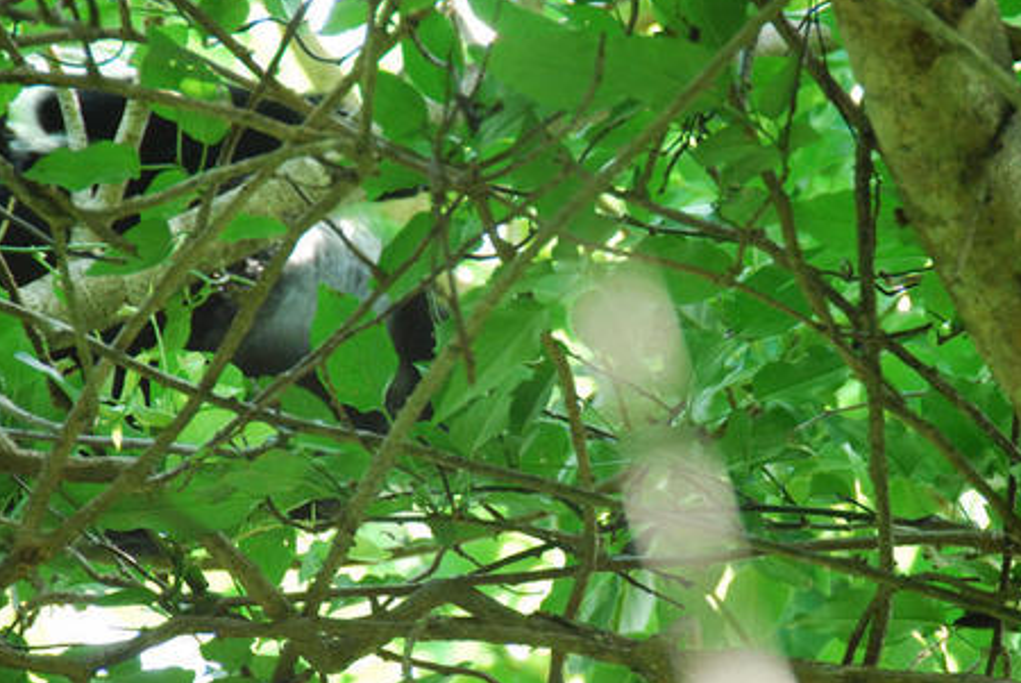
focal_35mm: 467
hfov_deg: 4.4
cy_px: 406
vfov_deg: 3.0
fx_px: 13257
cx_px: 699
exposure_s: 1/100
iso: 1250
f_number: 5.6
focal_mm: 200
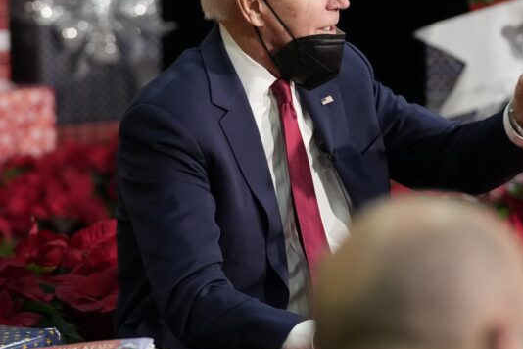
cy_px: 89
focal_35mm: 256
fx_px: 3719
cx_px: 282
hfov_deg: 8.0
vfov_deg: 5.4
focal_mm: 114
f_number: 2.8
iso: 4000
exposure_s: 1/250
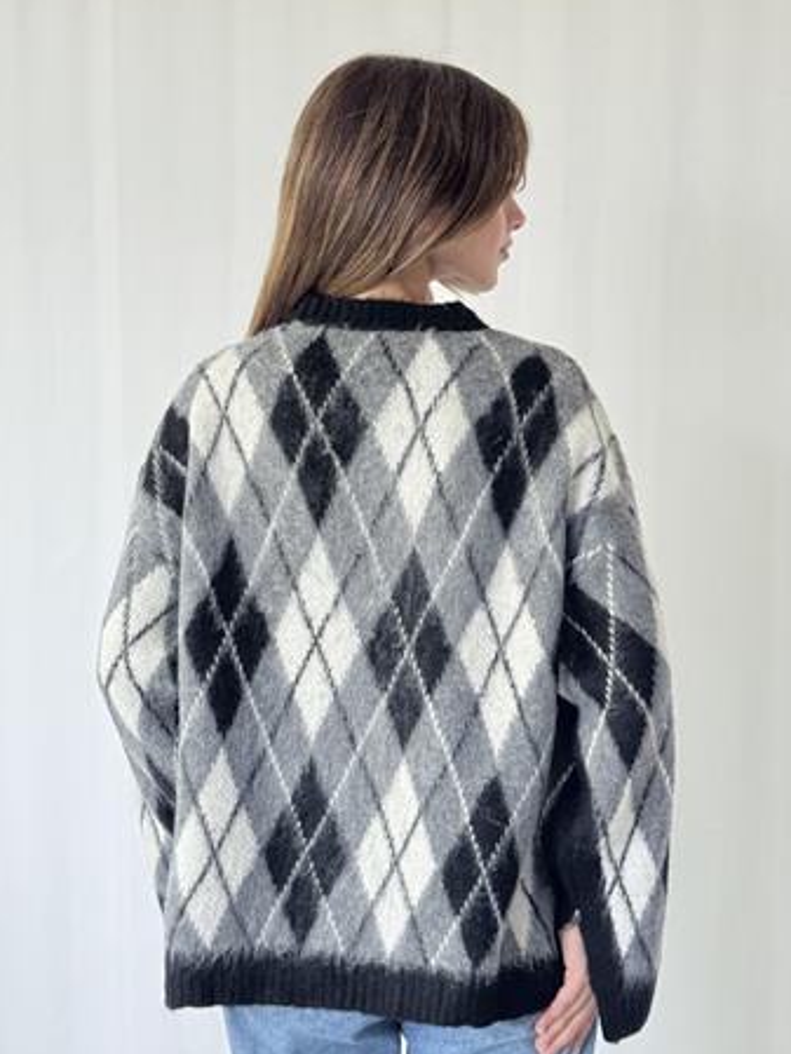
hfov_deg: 25.7
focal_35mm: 57
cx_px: 385
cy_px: 525
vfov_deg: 33.8
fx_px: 1736
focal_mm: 6.76
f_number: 1.78
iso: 80
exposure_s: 1/121
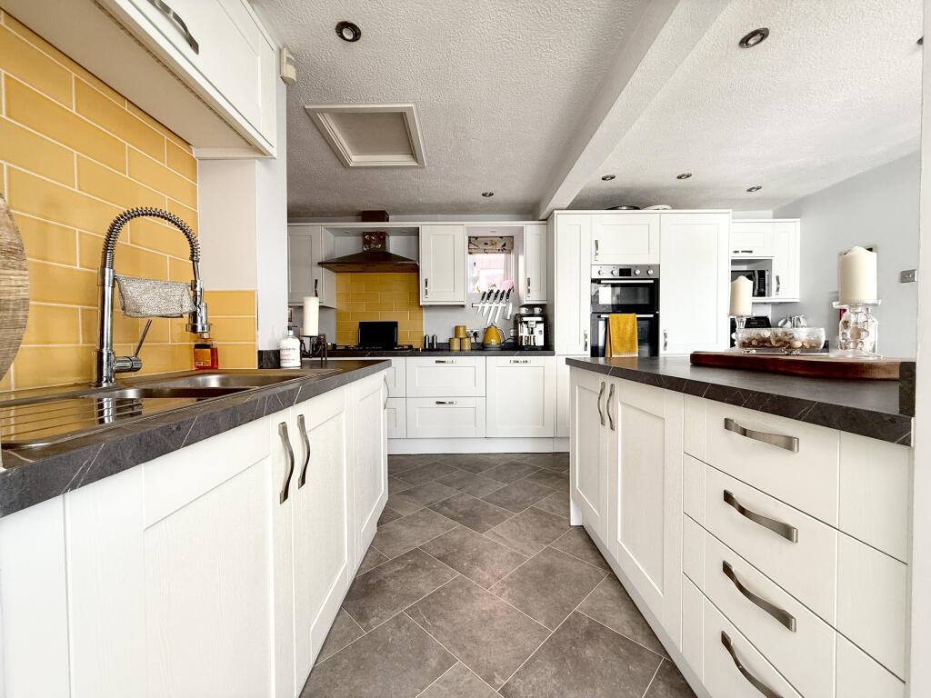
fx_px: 377
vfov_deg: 85.7
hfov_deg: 102.1
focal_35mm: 14
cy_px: 349
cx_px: 466
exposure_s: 1/99
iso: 125
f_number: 2.2
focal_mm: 2.22
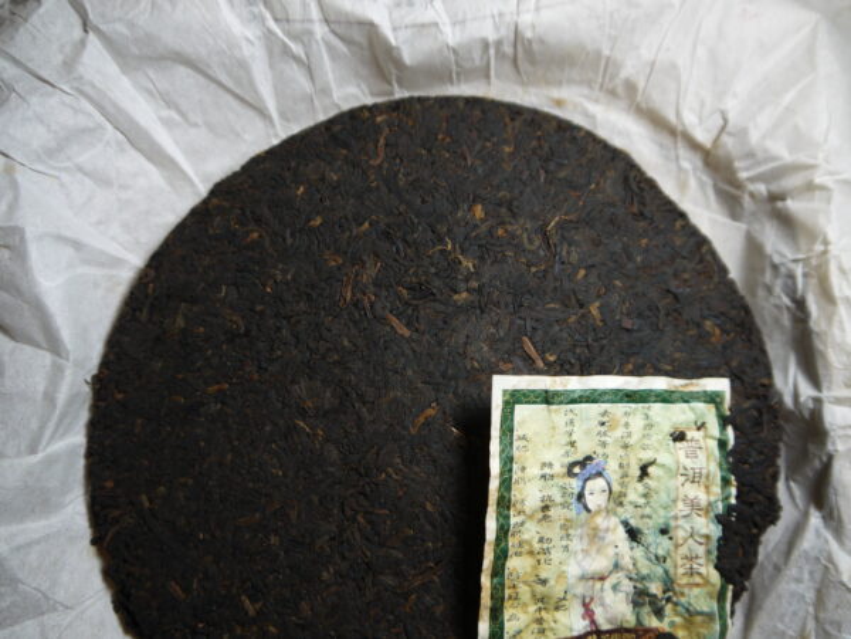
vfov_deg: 49.7
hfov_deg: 63.4
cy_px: 320
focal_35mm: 28
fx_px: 688
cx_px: 426
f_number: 3.5
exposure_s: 1/60
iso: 250
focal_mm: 14
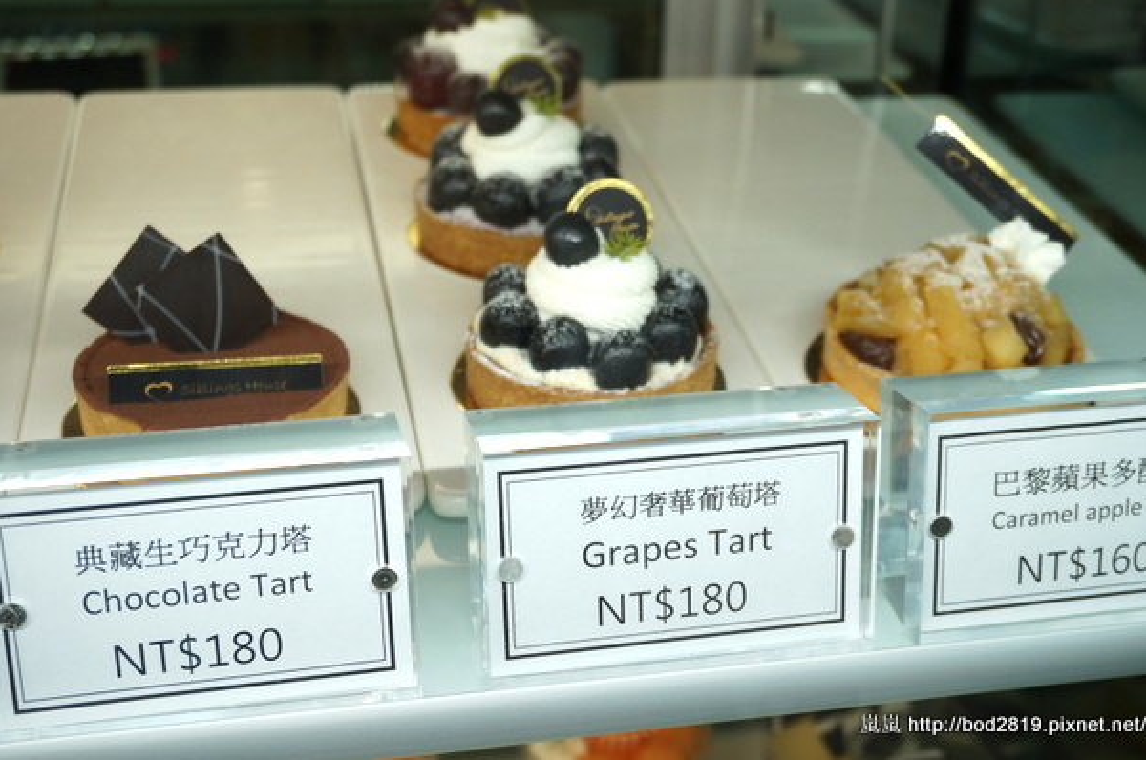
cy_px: 356
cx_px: 607
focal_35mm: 48
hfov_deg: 41.2
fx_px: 1526
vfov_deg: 28.0
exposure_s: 1/80
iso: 200
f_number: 5.6
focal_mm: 30
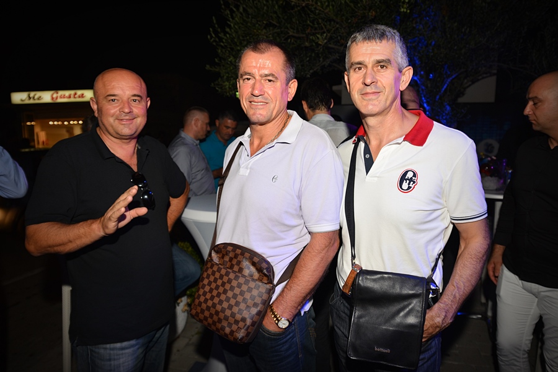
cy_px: 186
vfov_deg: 53.2
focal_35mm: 24
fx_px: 372
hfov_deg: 73.7
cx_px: 279
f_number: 4
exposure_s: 1/200
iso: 640
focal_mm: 24
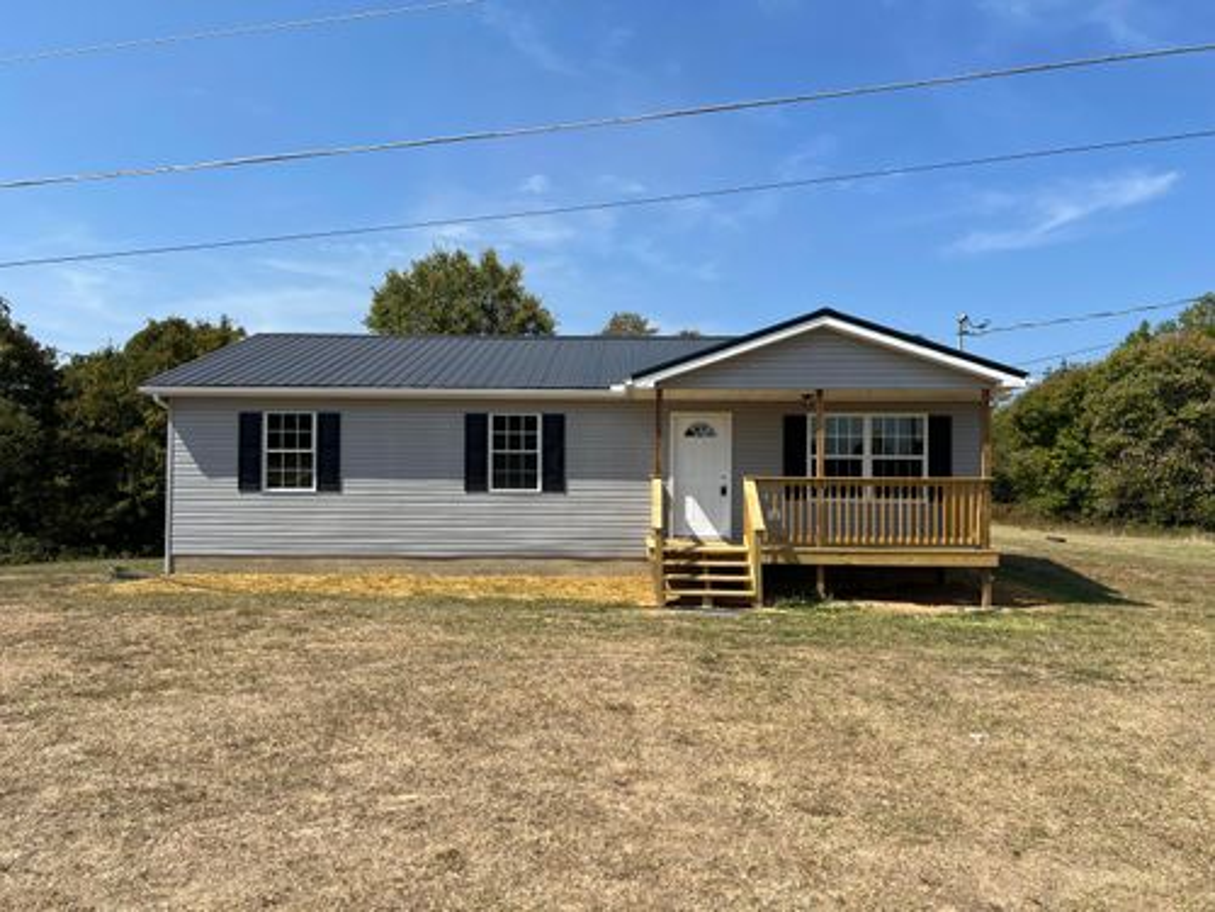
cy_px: 456
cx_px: 608
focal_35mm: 26
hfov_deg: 67.3
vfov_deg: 53.1
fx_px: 913
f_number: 1.5
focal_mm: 5.7
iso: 50
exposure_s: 1/4274
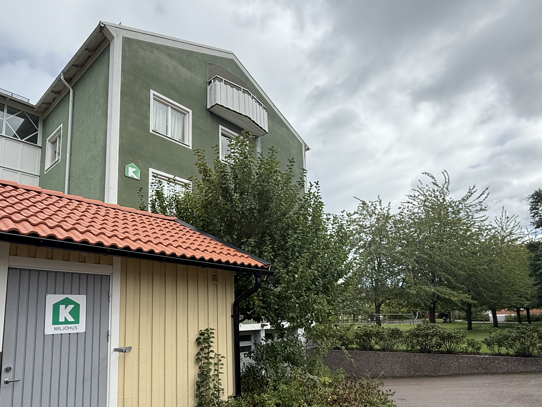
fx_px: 360
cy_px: 264
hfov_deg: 73.8
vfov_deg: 57.8
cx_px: 252
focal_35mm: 23
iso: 64
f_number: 2.2
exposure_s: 1/1464
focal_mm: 2.22
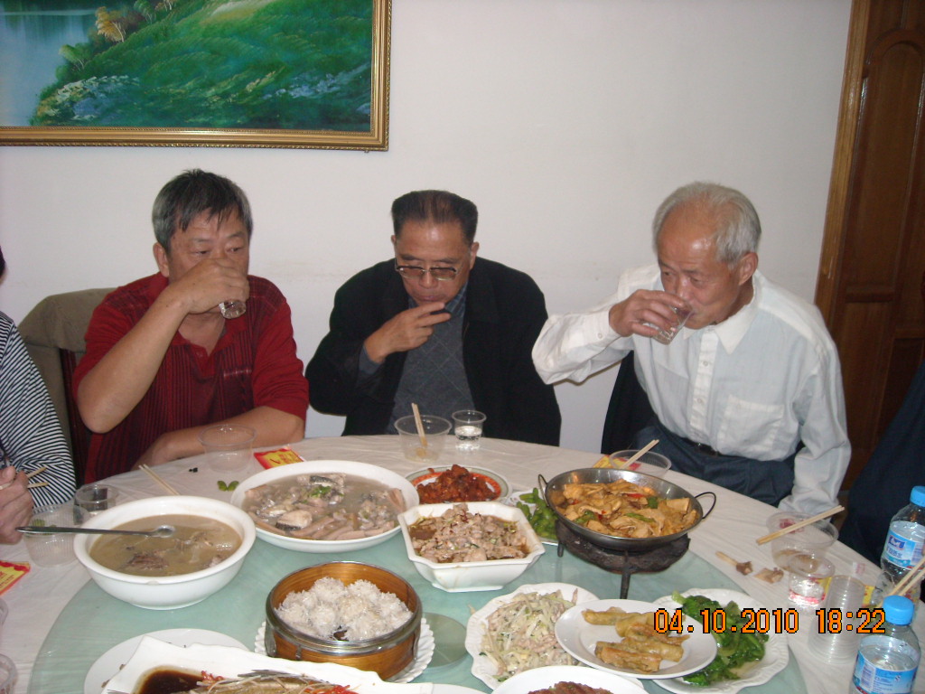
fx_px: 935
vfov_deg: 40.7
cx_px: 462
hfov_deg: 52.6
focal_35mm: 35
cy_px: 347
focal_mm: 5.7
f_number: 2.8
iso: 200
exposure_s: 1/30
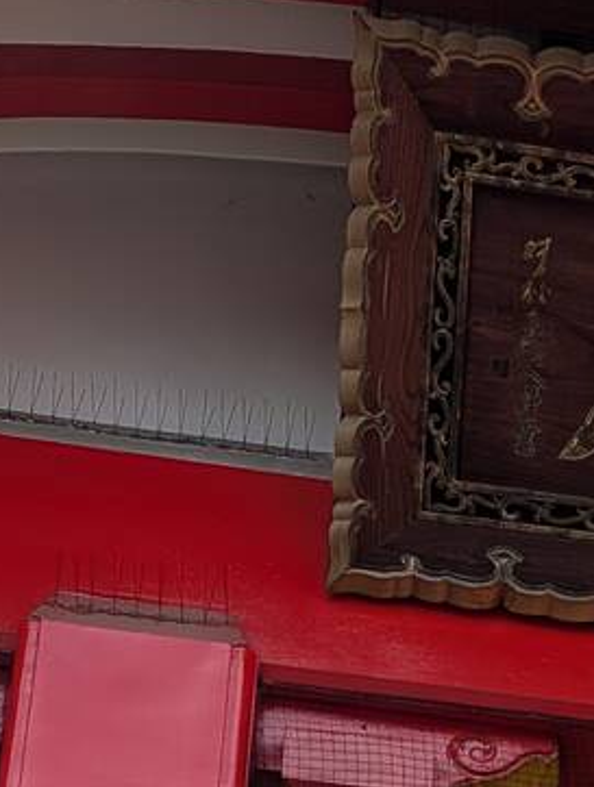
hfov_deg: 13.5
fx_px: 2417
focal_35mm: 106
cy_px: 1554
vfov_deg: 15.1
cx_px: 774
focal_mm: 6.9
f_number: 1.68
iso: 18
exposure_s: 1/2463
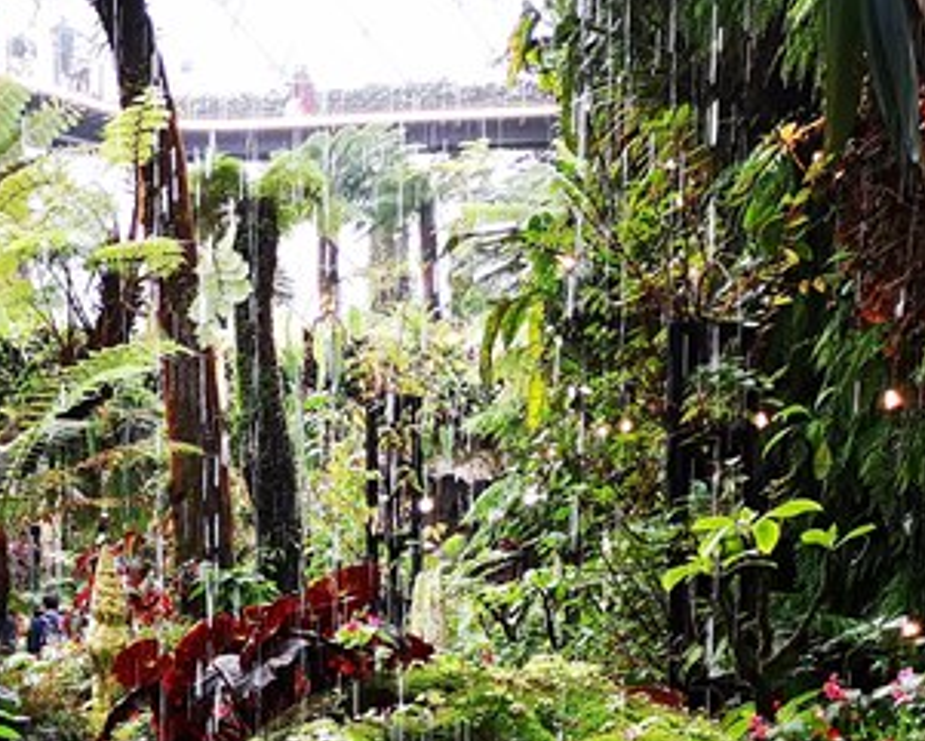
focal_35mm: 63
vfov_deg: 23.2
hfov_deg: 29.3
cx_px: 181
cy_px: 747
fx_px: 1725
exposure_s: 1/100
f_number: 1.8
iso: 500
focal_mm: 3.95
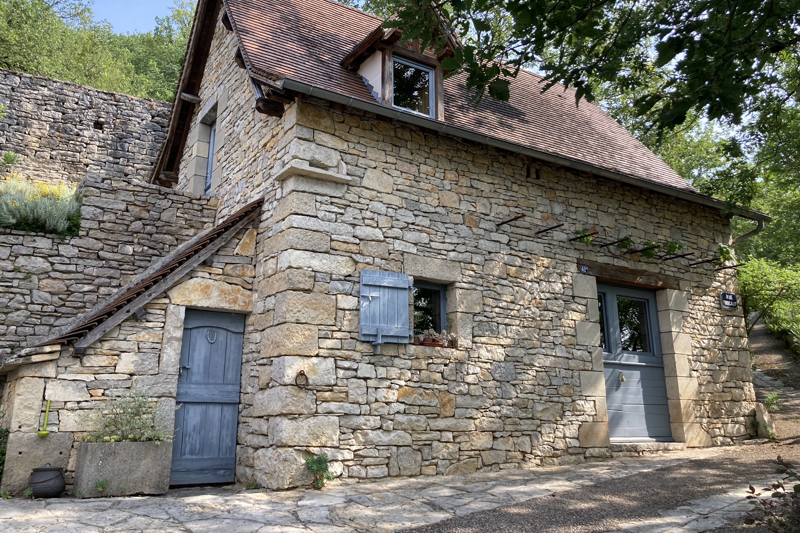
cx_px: 394
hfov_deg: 61.9
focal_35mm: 30
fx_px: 667
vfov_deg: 43.5
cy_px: 225
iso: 20
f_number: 1.8
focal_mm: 3.99
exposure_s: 1/405
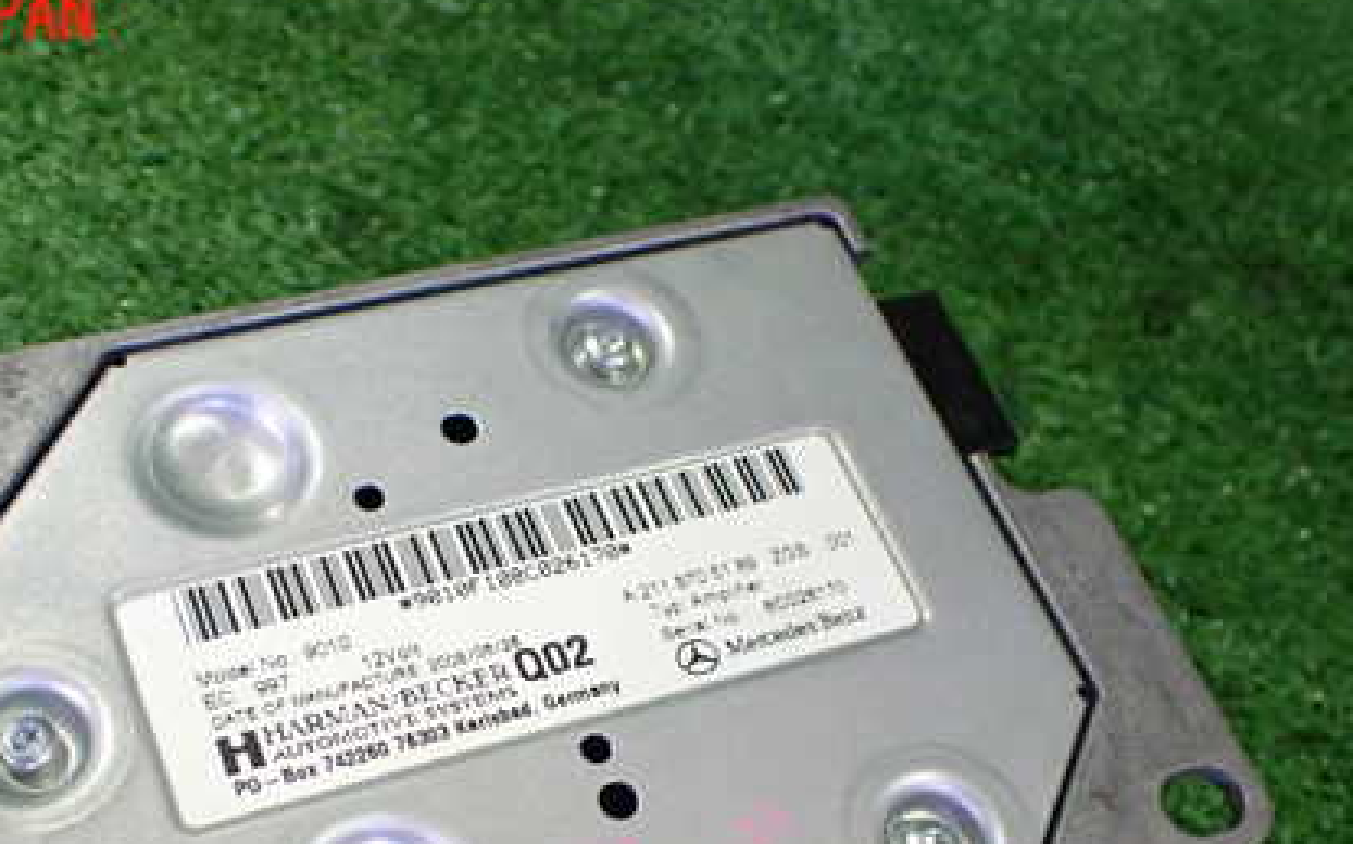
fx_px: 1695
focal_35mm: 46
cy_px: 710
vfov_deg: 27.3
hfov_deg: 43.0
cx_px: 479
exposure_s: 1/60
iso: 800
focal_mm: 5.4
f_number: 2.3
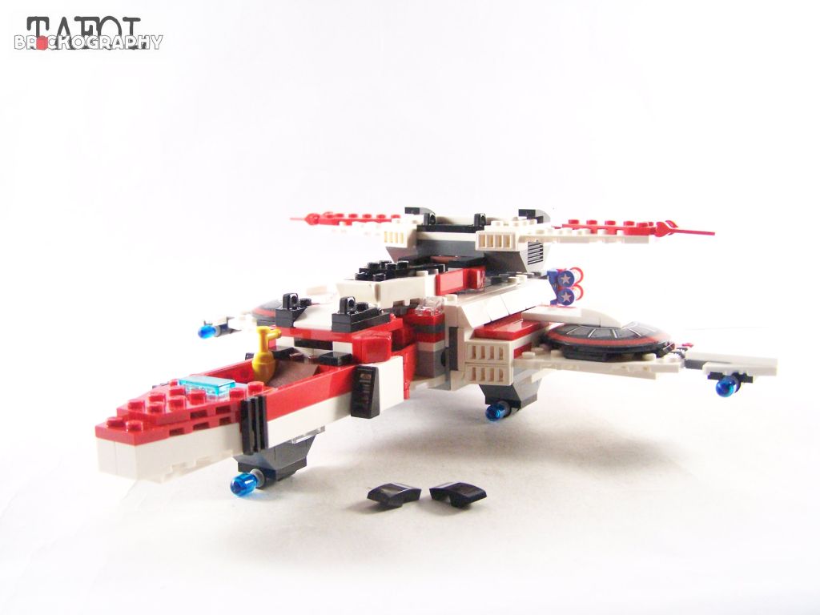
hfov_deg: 49.0
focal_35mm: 38
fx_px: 900
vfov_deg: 37.7
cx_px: 410
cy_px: 308
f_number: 3.2
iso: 400
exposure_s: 1/60
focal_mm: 6.3
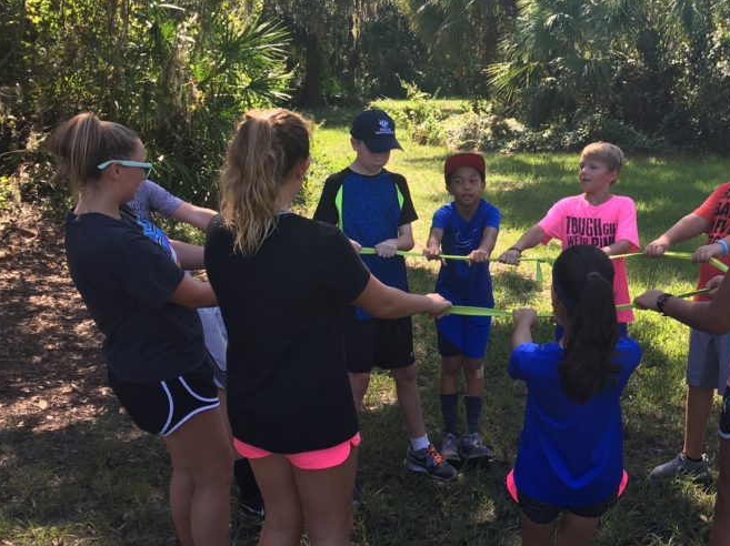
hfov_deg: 35.2
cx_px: 567
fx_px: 1117
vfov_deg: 27.4
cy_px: 194
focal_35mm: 53
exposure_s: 1/277
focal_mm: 4.15
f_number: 2.2
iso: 25
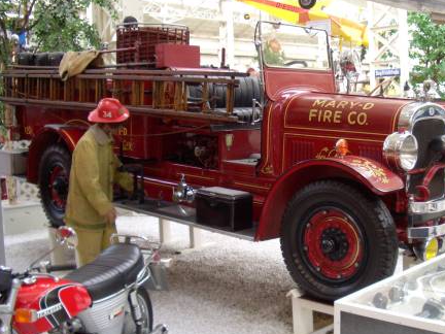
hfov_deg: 41.0
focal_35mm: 46
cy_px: 156
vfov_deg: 31.5
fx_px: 591
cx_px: 272
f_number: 2.6
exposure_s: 1/50
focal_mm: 5.8
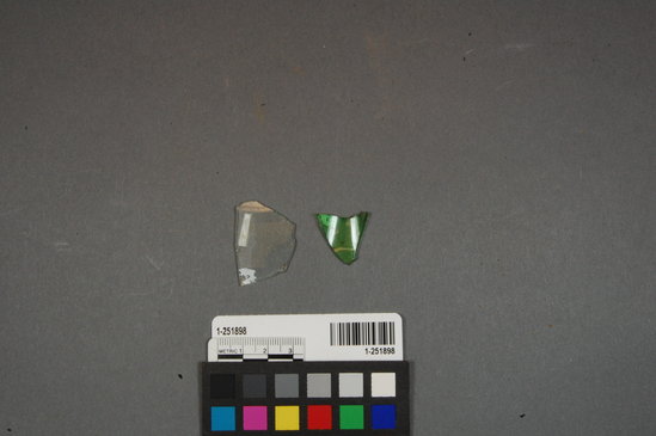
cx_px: 328
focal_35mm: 48
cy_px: 218
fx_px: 874
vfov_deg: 28.0
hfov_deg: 41.1
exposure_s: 1/20
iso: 800
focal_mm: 32
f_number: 29
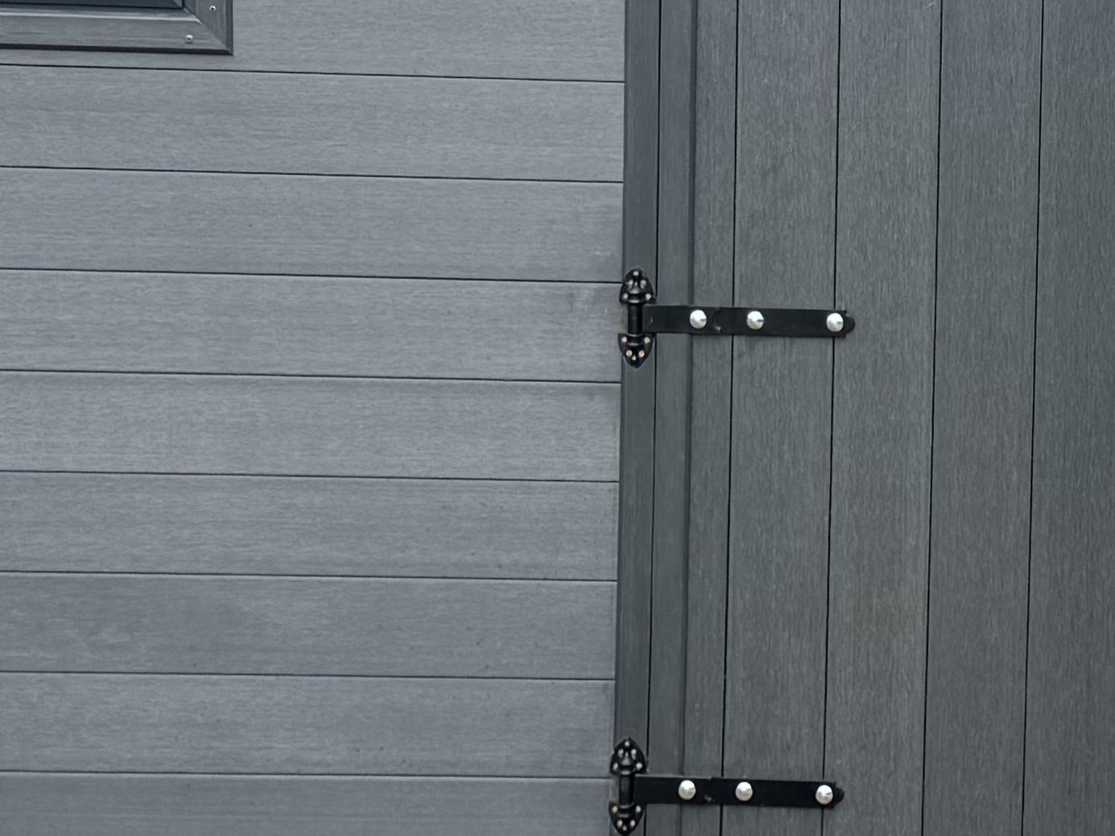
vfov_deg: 14.8
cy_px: 151
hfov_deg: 19.1
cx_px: 1185
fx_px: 3189
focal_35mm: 99
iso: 80
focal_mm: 6.76
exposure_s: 1/1094
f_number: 1.78
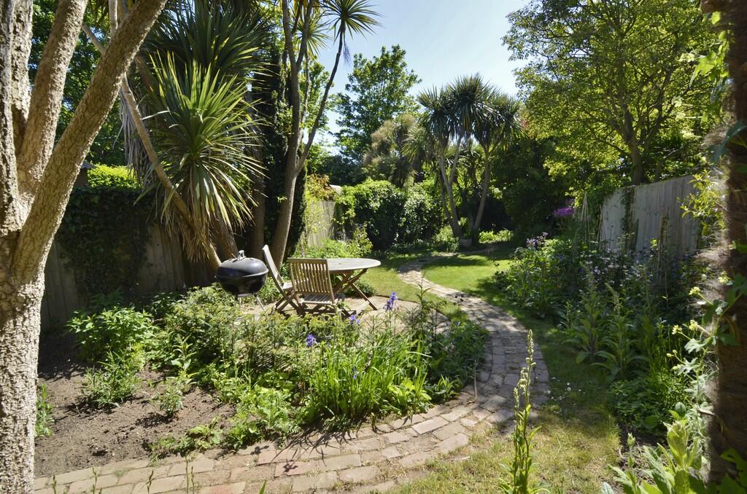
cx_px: 374
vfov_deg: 71.8
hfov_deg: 95.1
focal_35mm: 16
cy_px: 247
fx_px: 342
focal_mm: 11
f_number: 7.1
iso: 200
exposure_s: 1/200
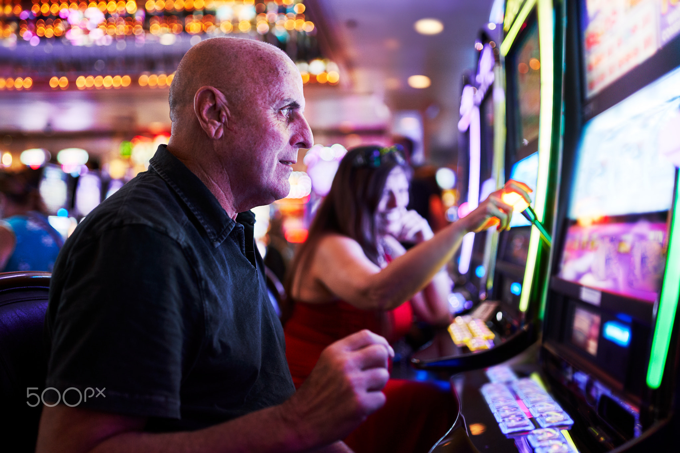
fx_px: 661
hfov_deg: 54.4
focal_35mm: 35
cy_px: 226
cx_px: 340
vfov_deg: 37.8
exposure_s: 1/320
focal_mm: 35
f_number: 1.4
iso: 640
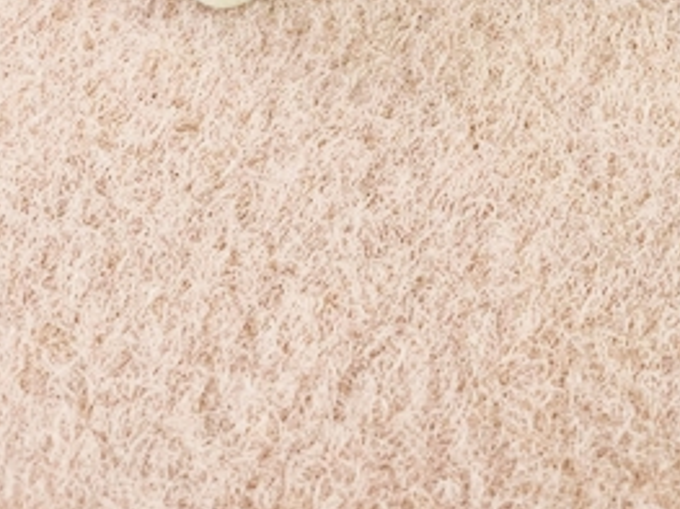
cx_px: 597
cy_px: -199
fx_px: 1551
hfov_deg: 24.1
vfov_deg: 17.2
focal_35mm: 79
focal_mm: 4.2
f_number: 1.6
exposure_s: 1/177
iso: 32
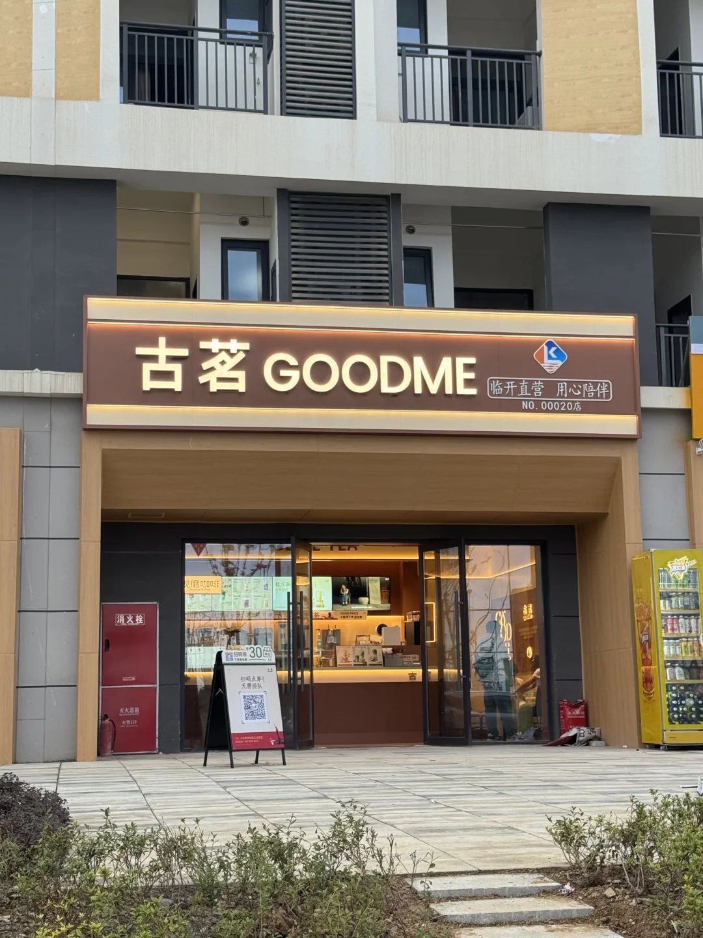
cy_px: 469
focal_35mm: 48
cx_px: 352
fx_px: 1300
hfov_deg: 30.3
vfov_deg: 39.7
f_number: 1.78
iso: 80
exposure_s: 1/163
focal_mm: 6.76
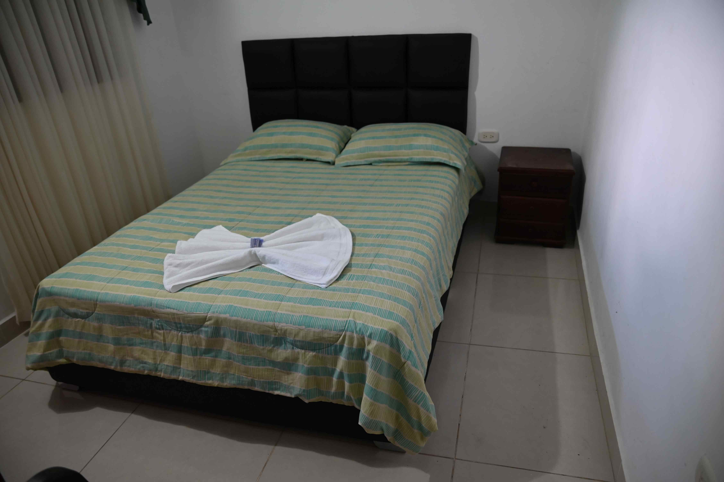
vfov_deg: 53.1
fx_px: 483
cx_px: 362
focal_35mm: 24
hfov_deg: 73.7
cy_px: 241
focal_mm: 24
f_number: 2.8
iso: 1100
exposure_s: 1/125
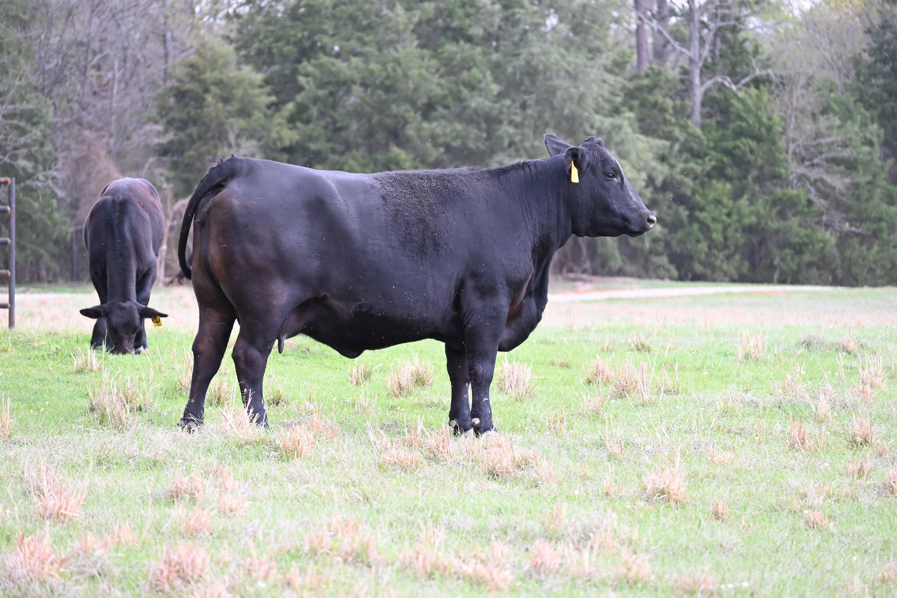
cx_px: 448
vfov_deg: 6.8
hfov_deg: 10.2
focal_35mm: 202
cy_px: 299
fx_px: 5045
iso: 800
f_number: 5.3
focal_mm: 135
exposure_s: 1/125
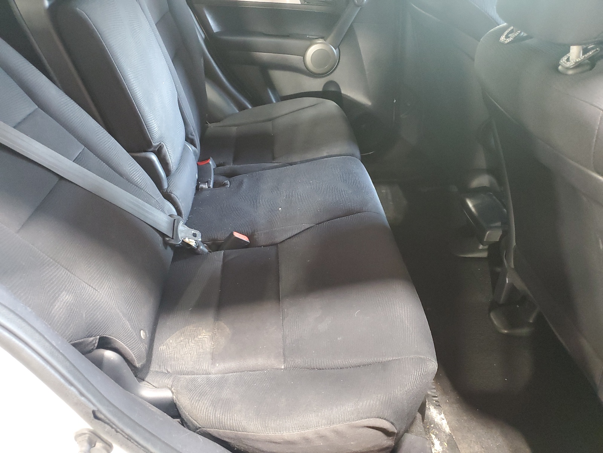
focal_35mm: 26
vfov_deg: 53.1
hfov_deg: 67.3
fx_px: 453
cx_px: 302
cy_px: 226
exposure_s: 1/20
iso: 309
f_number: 1.5
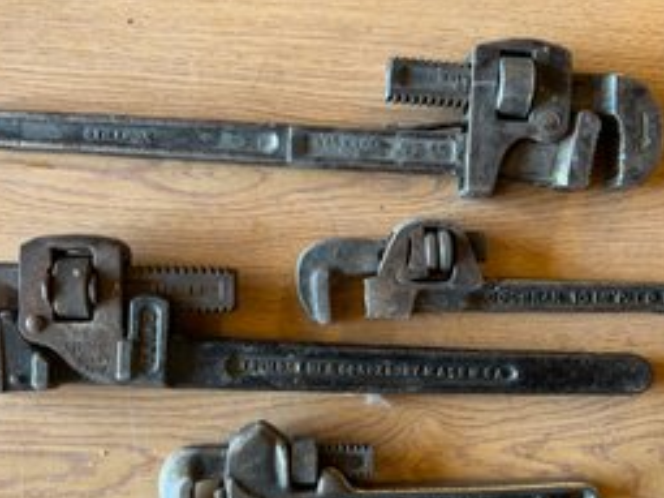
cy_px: 322
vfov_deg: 40.3
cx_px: 327
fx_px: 671
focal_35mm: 35
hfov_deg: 52.6
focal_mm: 5.7
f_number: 1.5
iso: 160
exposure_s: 1/60
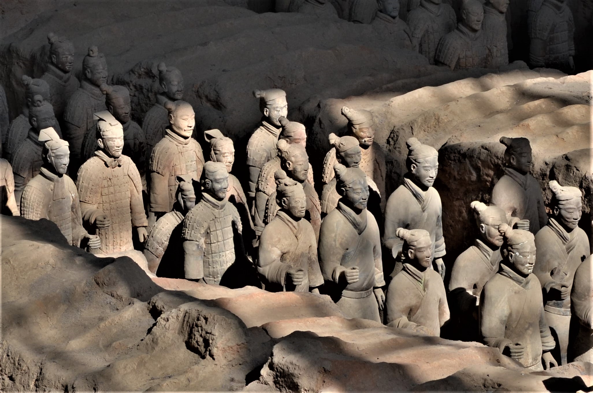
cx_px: 296
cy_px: 196
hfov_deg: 22.7
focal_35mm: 90
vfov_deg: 15.1
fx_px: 1480
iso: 200
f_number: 6.3
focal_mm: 60
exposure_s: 1/640
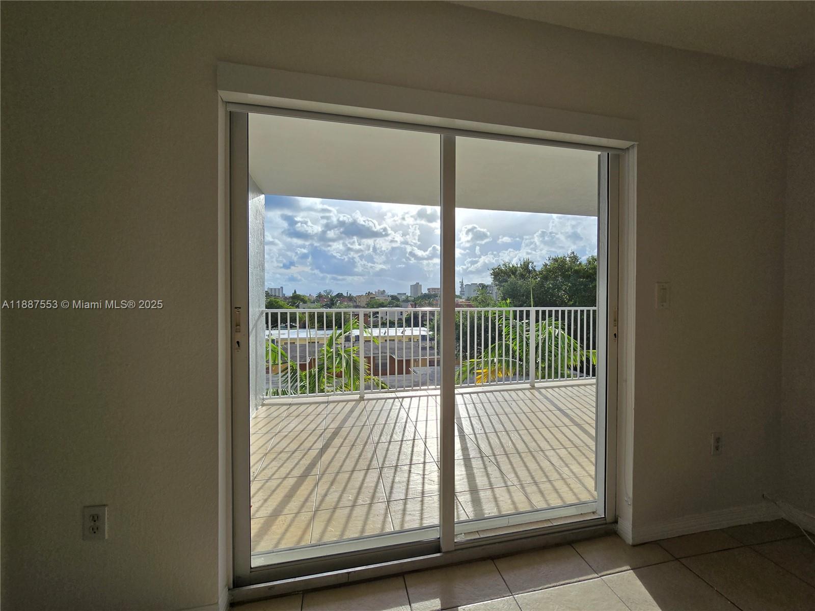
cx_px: 408
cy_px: 306
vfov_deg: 89.9
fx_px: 306
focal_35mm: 13
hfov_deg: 106.2
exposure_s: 1/3427
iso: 50
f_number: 2.2
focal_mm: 2.2
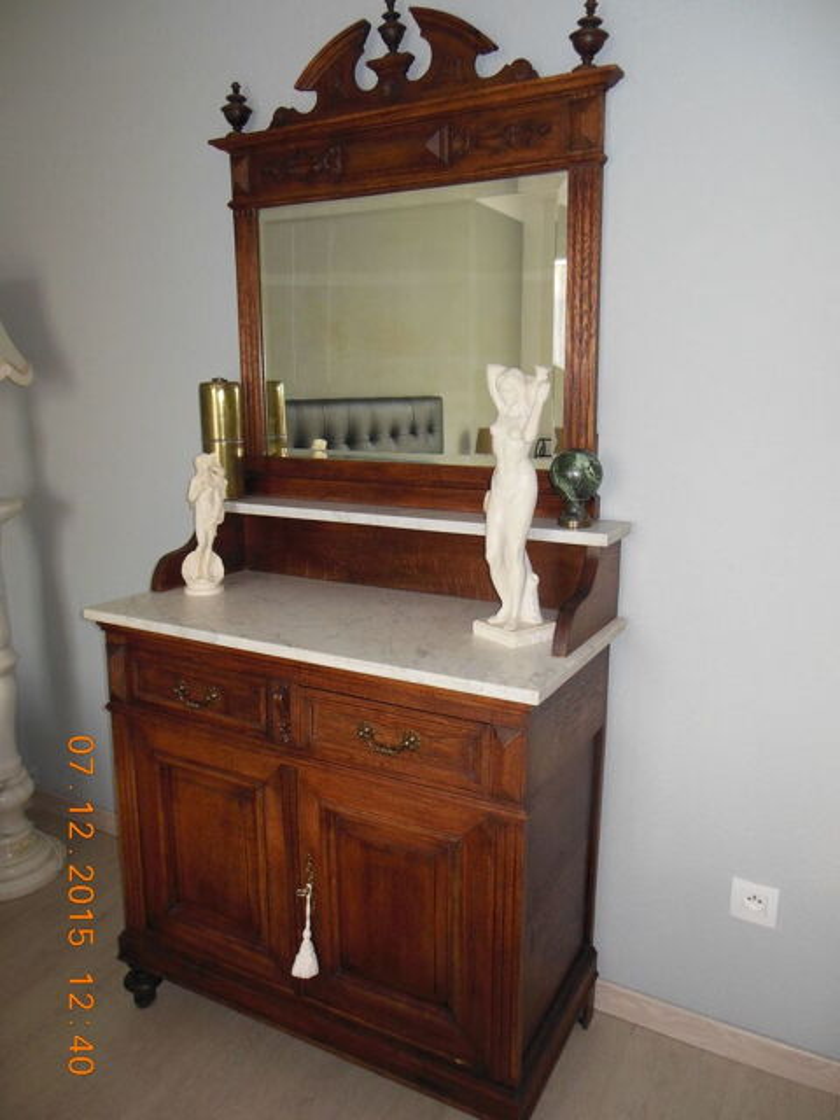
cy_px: 560
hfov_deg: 54.9
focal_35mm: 25
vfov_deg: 69.4
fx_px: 809
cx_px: 420
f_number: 3.2
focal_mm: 4.5
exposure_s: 1/25
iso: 200
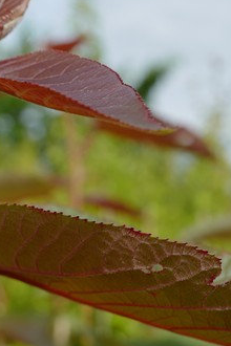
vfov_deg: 22.9
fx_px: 837
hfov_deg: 15.0
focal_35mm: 87
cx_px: -73
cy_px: 298
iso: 100
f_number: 5.6
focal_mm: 28
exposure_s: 1/400
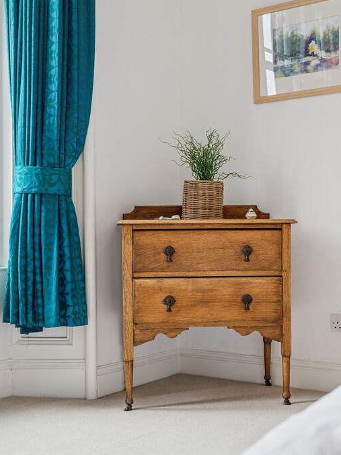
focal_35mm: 51
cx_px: 202
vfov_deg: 37.5
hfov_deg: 28.5
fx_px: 670
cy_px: 227
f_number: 4
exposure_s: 1/100
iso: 400
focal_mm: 35
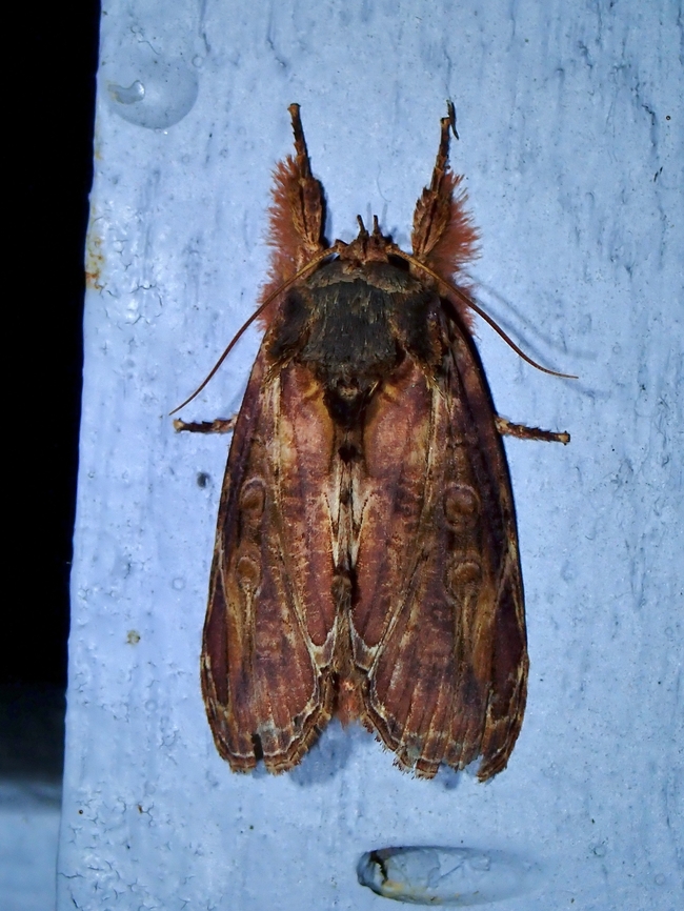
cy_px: 456
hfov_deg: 14.8
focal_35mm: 100
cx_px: 342
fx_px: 2633
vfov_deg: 19.6
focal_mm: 18
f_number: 18
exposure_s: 1/400
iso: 125
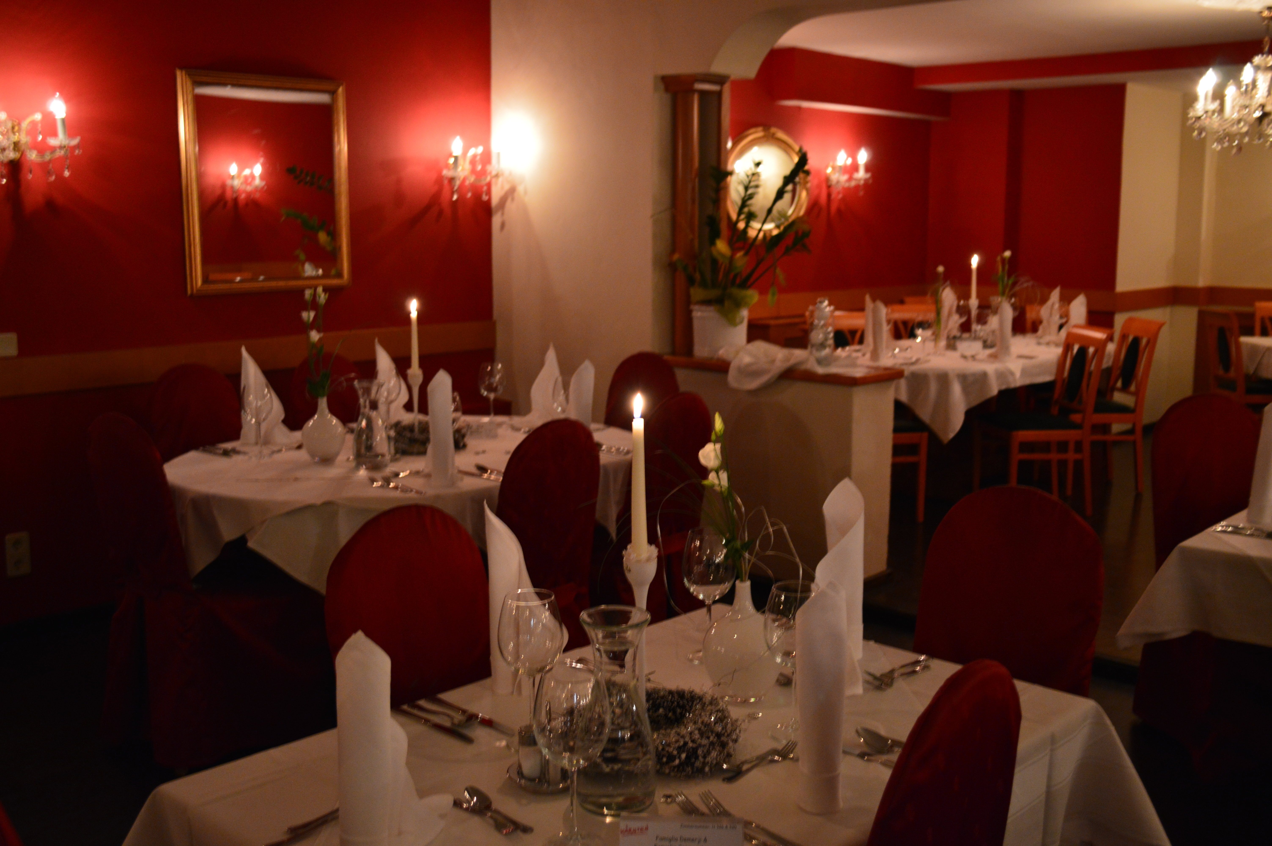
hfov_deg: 53.2
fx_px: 1271
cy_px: 423
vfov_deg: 36.8
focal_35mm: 36
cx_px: 636
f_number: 4
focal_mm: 24
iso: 800
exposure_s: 1/10
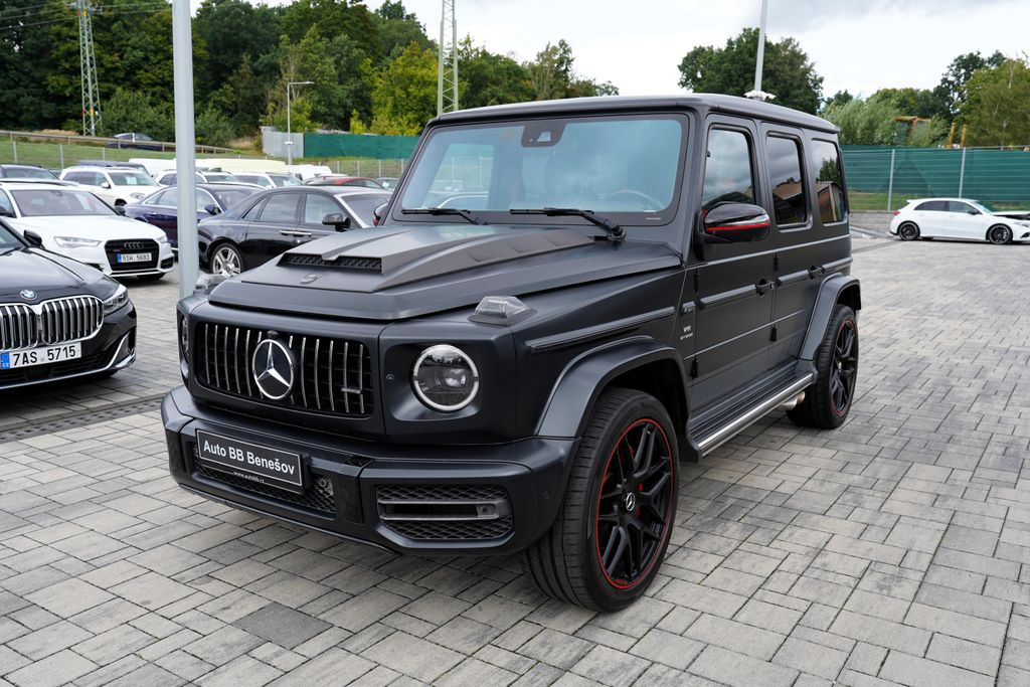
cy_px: 344
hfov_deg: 61.9
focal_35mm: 30
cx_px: 515
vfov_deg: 43.6
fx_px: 858
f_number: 5.6
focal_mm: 30
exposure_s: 1/125
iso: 100
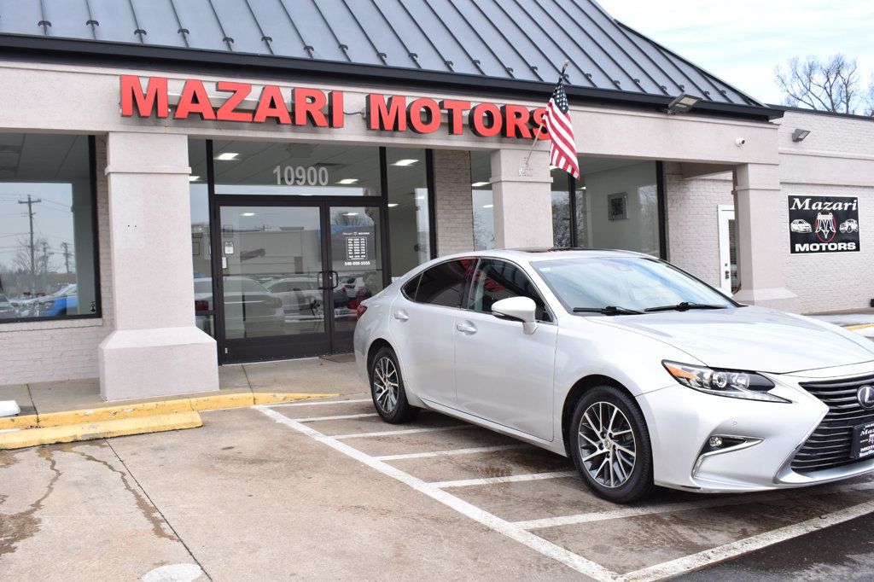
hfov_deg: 57.2
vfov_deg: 39.9
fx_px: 801
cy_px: 291
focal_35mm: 33
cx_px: 437
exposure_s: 1/250
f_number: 8
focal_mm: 22
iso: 320
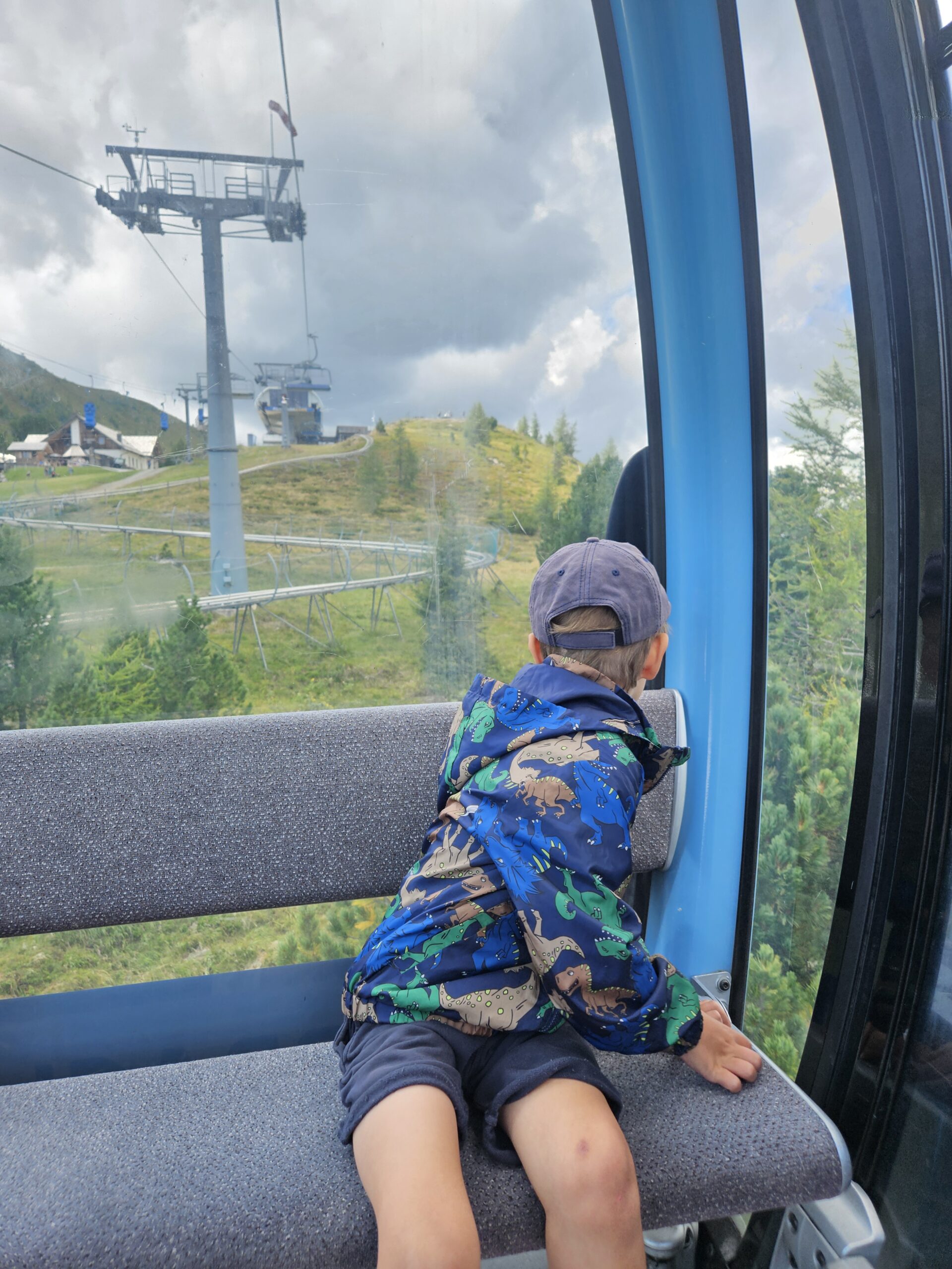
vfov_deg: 73.9
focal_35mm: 23
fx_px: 843
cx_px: 476
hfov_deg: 58.9
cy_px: 634
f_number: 1.8
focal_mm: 5.4
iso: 25
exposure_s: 1/234
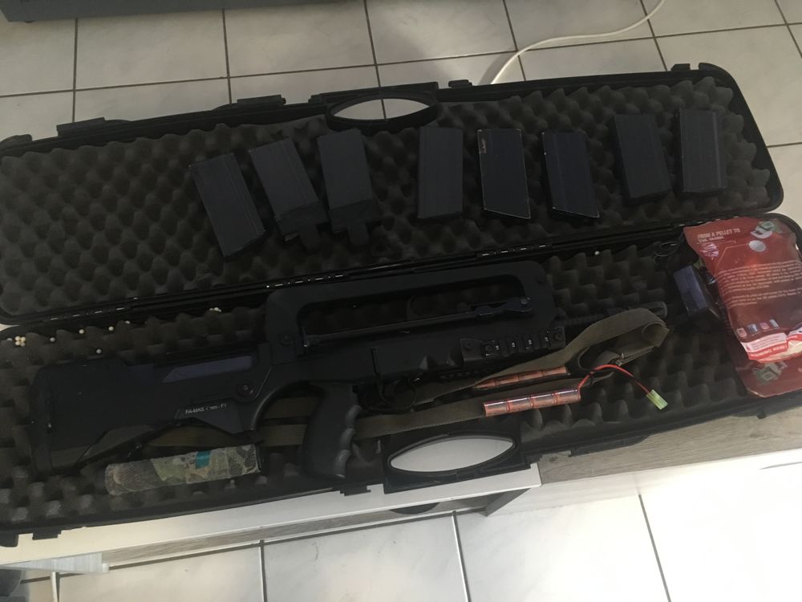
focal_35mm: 29
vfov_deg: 48.2
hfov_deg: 61.7
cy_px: 301
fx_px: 672
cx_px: 401
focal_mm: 4.15
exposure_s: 1/17
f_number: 2.2
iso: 400
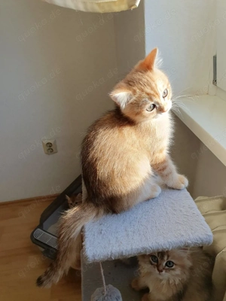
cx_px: 113
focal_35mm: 26
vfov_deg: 67.3
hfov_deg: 53.1
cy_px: 150
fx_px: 226
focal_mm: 4.32
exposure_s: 1/192
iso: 50
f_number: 2.4
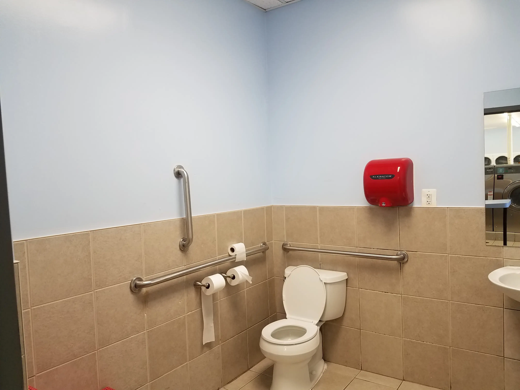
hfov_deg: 67.3
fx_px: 391
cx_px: 260
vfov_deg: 53.1
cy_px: 195
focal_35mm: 26
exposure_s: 1/60
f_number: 1.7
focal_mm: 4.2
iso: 80
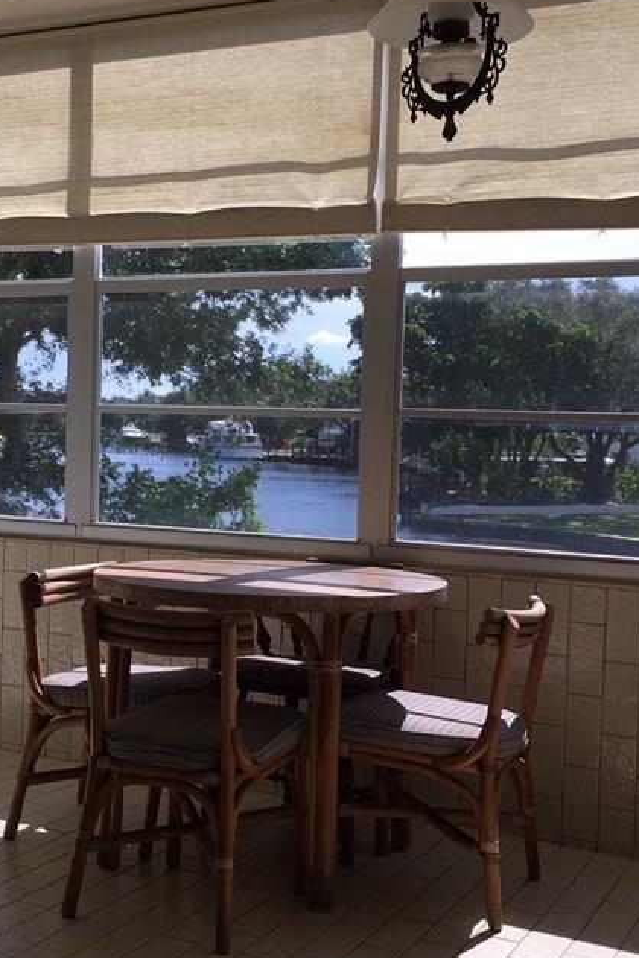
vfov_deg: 40.3
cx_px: 233
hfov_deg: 27.4
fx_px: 1305
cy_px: 488
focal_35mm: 49
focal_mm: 4.15
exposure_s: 1/1412
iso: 40
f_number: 2.2
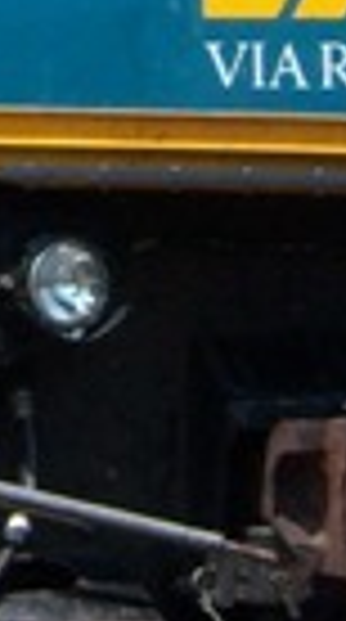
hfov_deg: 3.0
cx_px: -413
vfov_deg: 5.4
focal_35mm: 397
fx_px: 6515
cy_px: -230
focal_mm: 10.3
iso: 80
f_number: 5.6
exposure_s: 1/400
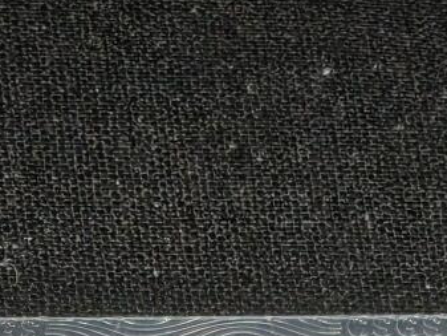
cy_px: 648
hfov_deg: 6.0
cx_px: -206
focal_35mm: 328
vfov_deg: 4.5
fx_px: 4237
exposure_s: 1/411
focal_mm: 4.94
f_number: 1.5
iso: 50
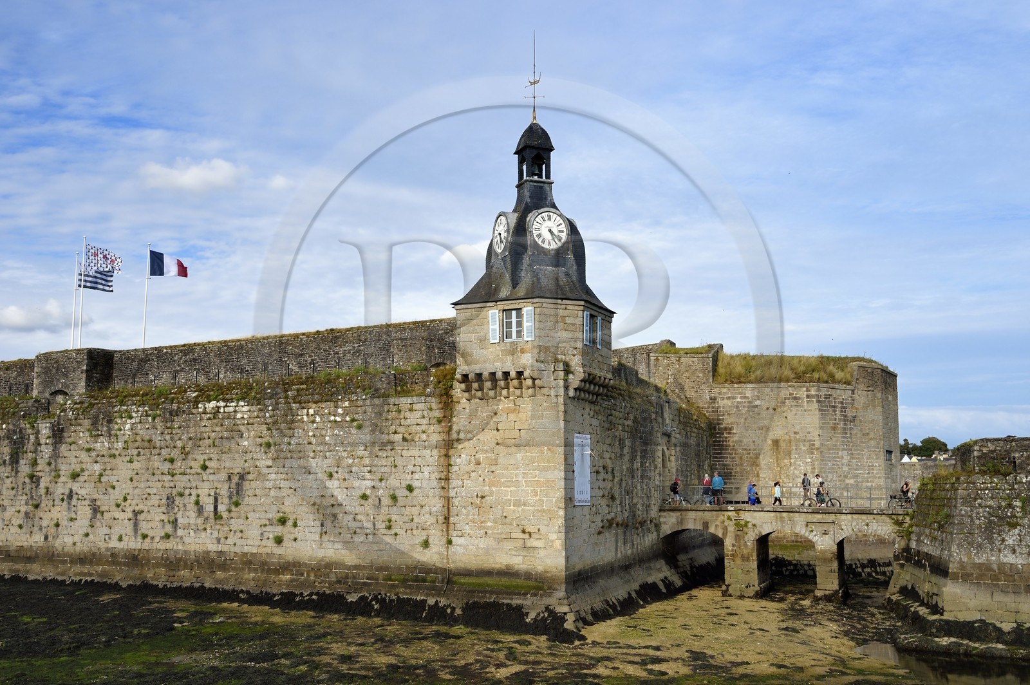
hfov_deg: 50.7
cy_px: 342
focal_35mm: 38
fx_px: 1086
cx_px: 515
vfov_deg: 35.0
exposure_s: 1/320
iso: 200
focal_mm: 38
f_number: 10
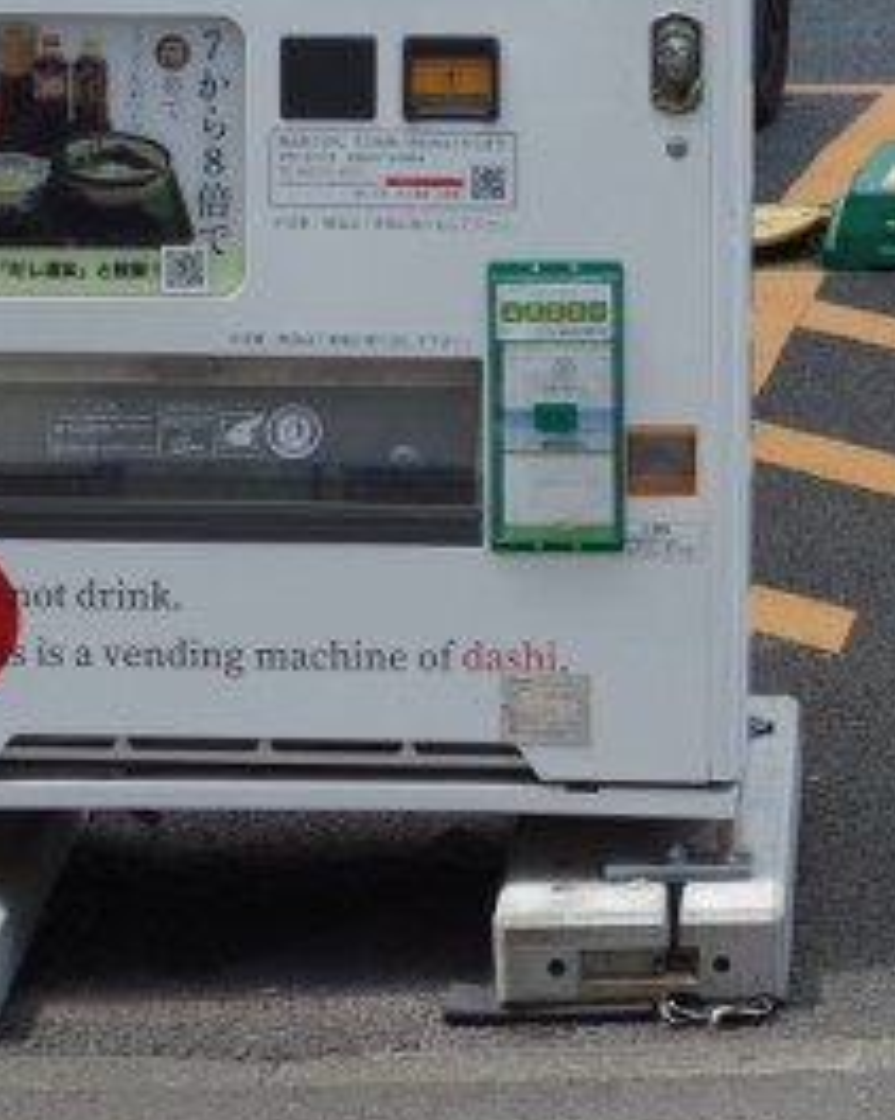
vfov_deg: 9.3
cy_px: -59
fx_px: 6792
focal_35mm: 205
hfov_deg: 7.5
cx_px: 344
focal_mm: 35.62
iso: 125
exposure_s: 1/200
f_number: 5.6
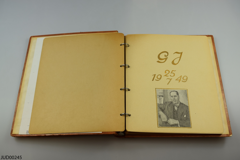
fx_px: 270
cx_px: 120
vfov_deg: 33.0
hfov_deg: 47.9
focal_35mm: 40
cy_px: 80
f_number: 8
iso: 400
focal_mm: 27
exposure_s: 1/250
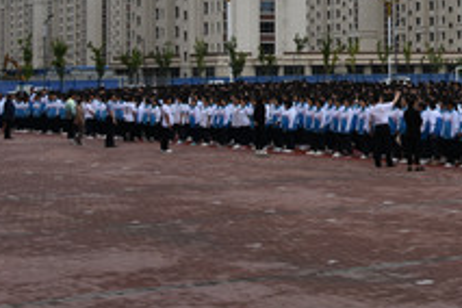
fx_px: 1311
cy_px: 3
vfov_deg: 13.2
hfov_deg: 19.1
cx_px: 512
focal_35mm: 102
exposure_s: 1/500
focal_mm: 29
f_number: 8
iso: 250
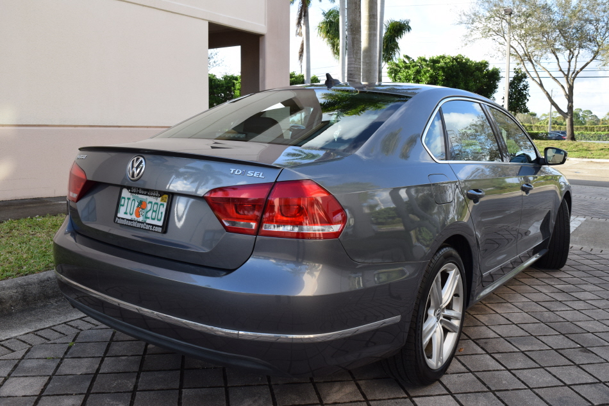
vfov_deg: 40.0
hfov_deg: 57.2
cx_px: 304
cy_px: 203
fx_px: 558
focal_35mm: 33
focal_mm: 22
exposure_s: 1/250
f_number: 8
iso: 320
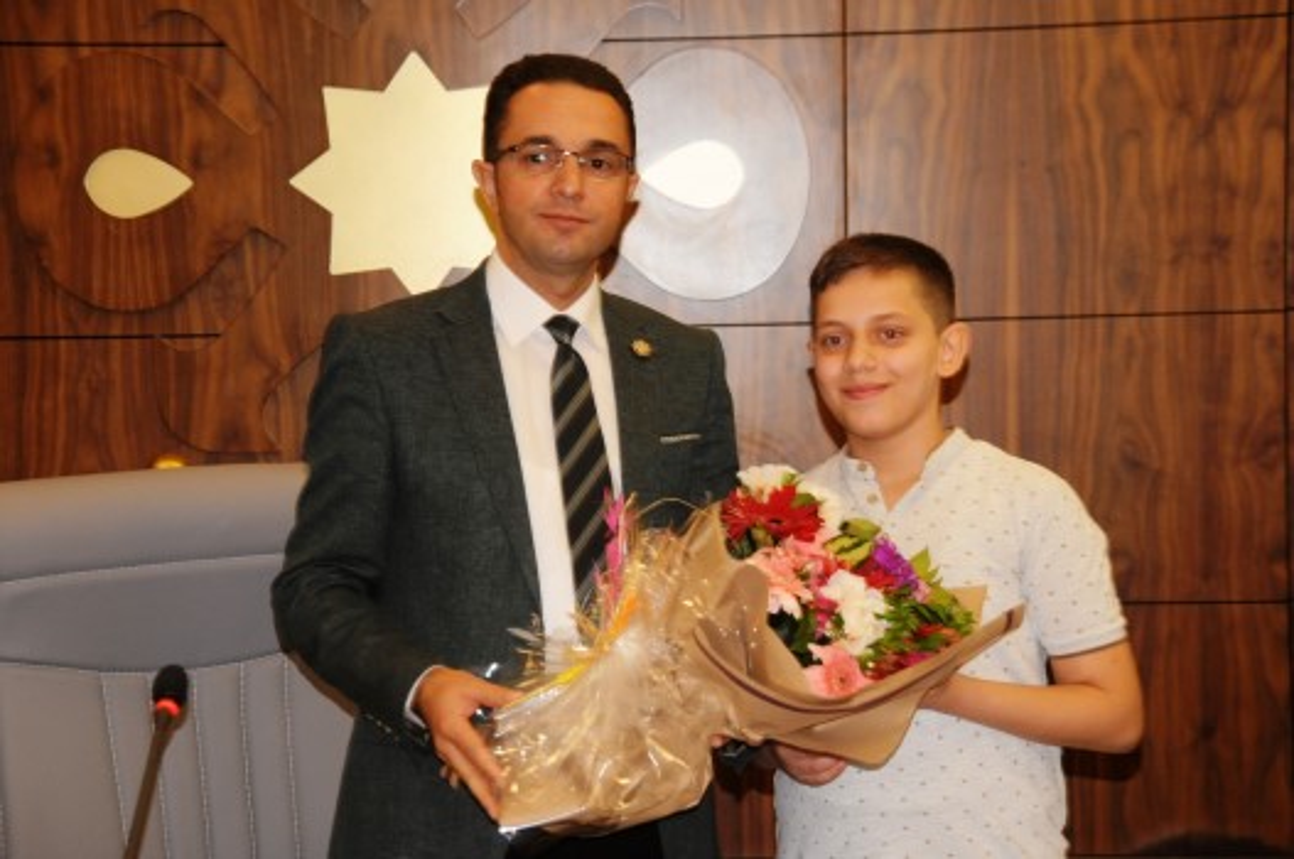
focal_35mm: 108
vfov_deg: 12.6
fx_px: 3877
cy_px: 430
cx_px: 647
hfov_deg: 18.9
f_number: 5.3
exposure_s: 1/60
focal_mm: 72
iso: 800
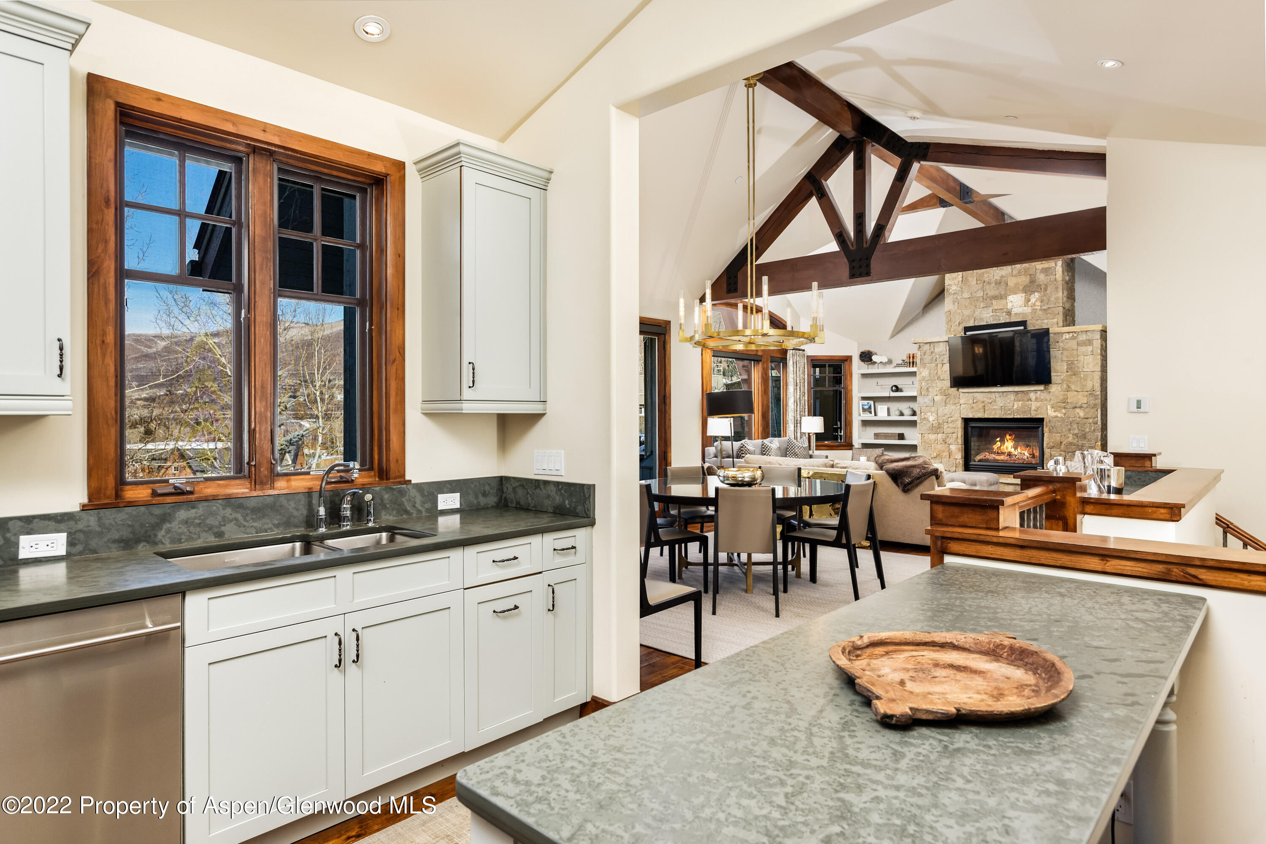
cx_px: 633
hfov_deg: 84.0
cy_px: 422
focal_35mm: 20
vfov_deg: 61.9
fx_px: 703
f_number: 7.1
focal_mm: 20
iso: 640
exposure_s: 1/200
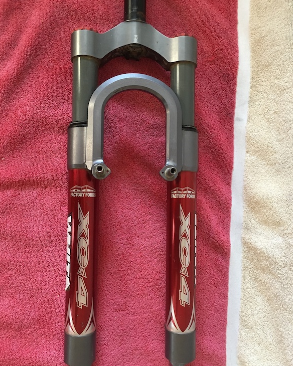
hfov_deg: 47.1
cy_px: 196
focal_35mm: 31
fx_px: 336
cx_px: 145
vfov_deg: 57.1
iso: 125
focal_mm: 4.15
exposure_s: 1/30
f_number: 2.2
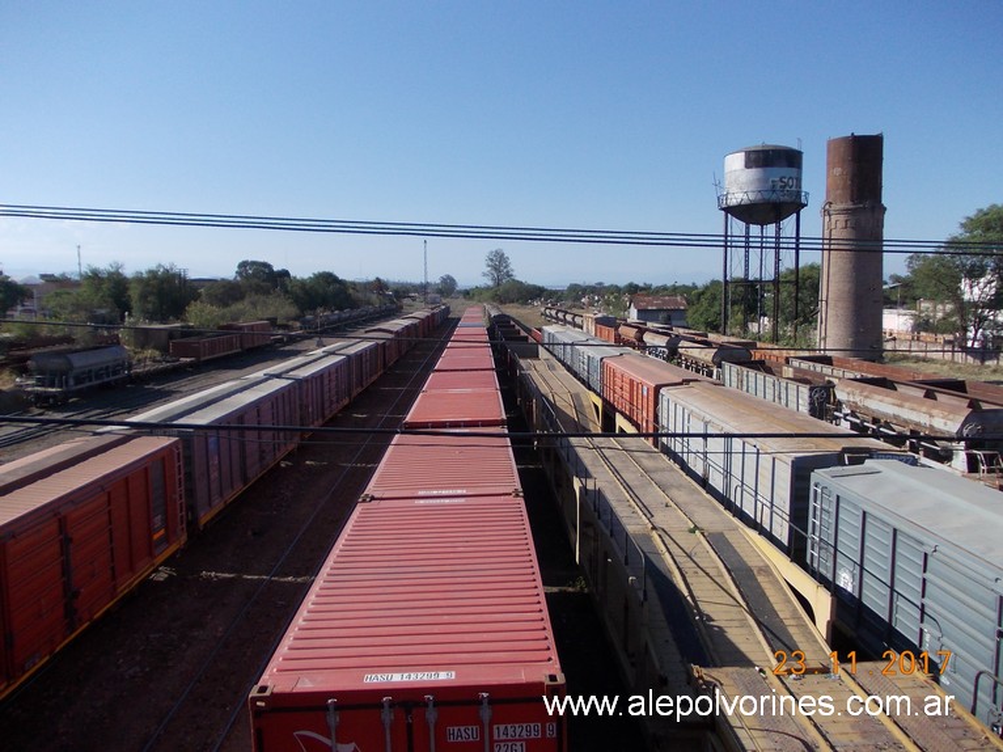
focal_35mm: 28
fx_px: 811
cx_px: 502
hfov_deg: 63.5
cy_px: 376
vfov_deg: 49.7
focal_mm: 4
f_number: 5.4
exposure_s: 1/400
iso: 80
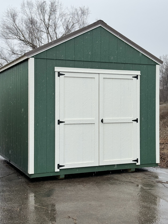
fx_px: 330
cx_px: 81
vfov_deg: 37.5
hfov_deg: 28.6
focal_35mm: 51
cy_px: 105
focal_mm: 6.86
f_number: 1.78
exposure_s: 1/832
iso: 64
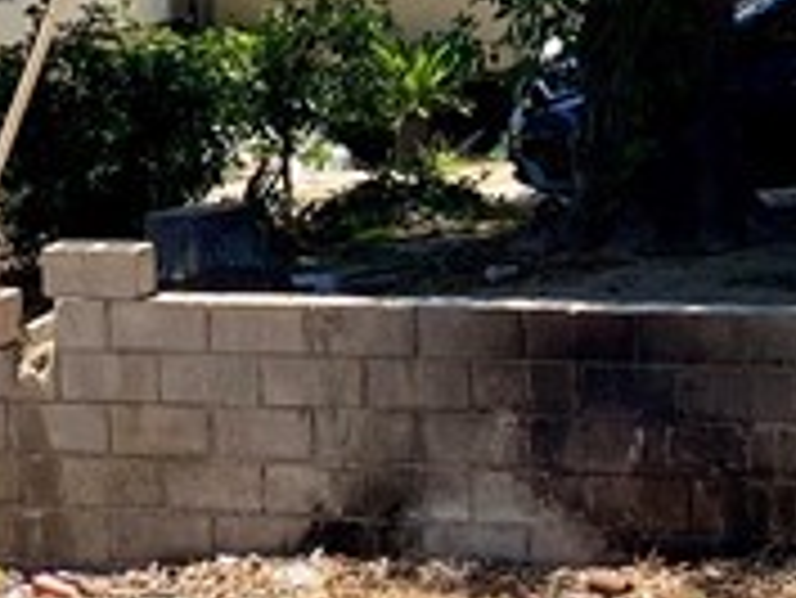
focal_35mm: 150
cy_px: -58
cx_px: 274
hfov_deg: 13.1
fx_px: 3452
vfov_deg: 9.8
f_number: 1.8
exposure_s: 1/1490
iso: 25
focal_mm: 4.25
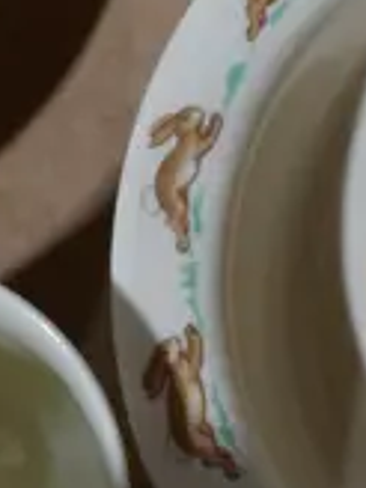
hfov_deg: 5.9
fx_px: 3524
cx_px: -168
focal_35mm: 250
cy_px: -601
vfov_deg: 7.5
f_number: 4.4
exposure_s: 1/80
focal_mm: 20
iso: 200
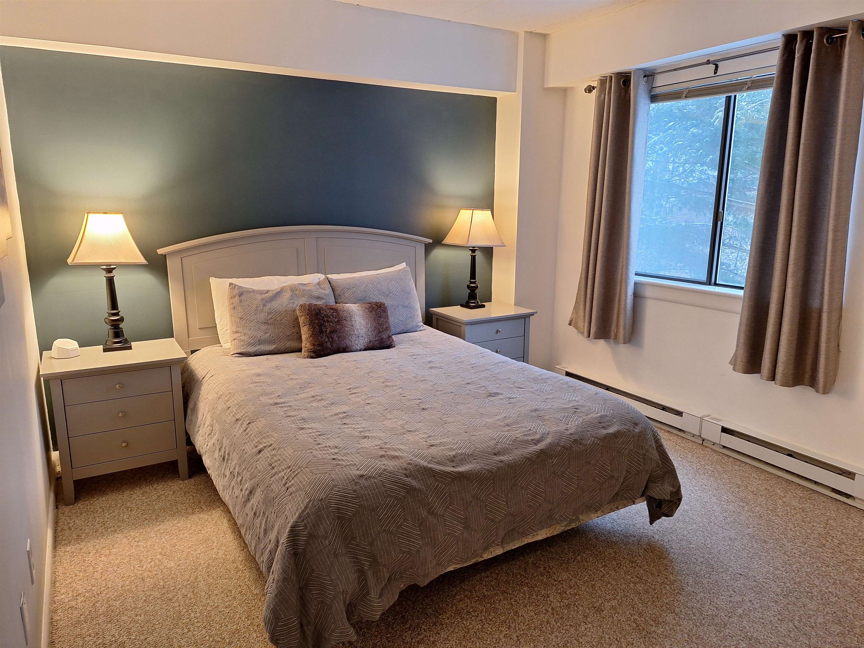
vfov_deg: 58.9
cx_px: 432
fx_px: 574
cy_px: 324
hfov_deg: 73.9
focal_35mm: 23
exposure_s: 1/40
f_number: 1.8
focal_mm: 5.54
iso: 125
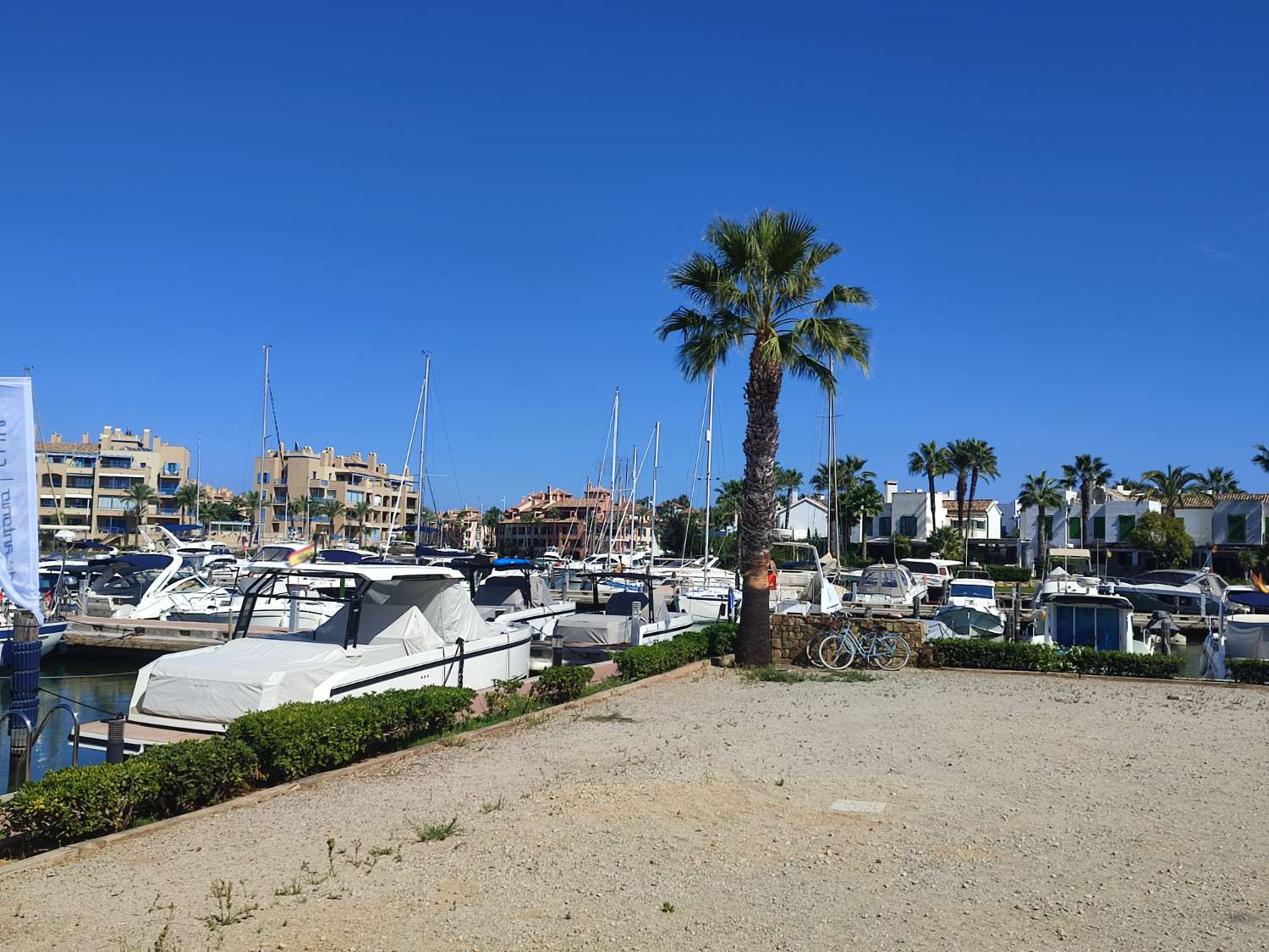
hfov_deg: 71.6
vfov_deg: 56.8
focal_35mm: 24
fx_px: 880
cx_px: 634
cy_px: 476
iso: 50
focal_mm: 5.89
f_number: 1.89
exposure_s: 1/1044
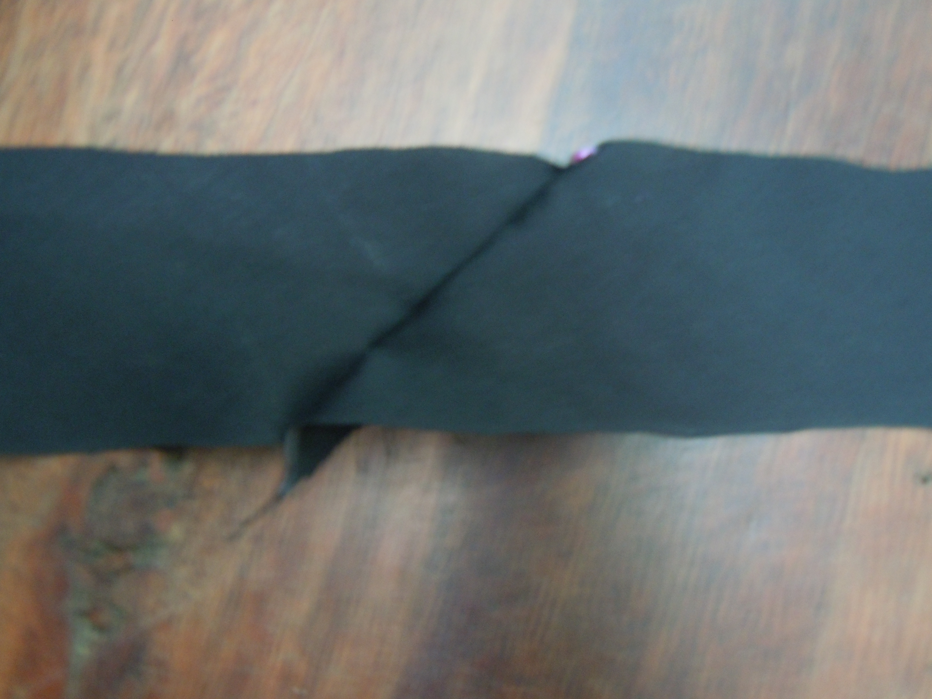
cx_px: 466
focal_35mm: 30
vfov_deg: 46.8
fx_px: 808
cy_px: 350
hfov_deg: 60.0
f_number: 3.5
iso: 400
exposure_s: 1/2
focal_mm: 5.4
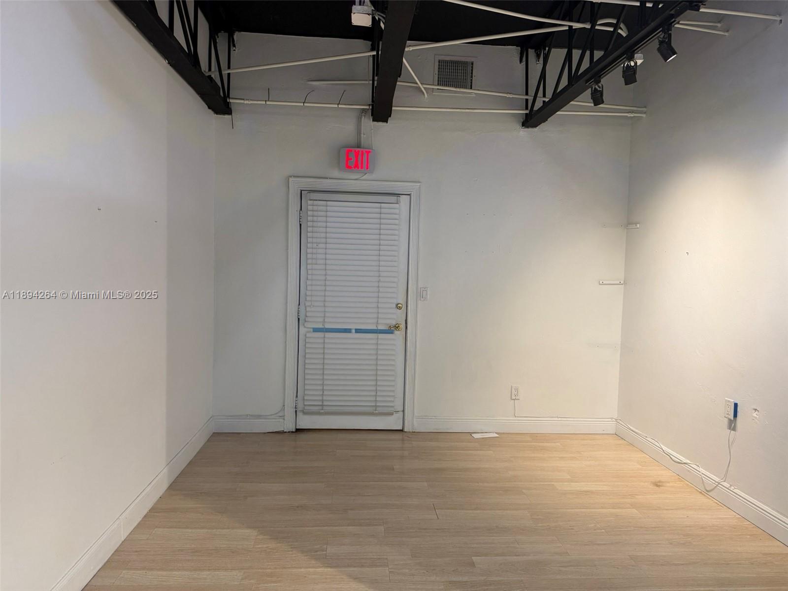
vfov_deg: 56.8
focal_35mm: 24
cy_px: 296
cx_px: 394
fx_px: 546
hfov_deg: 71.6
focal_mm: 6.76
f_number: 1.78
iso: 200
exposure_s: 1/120
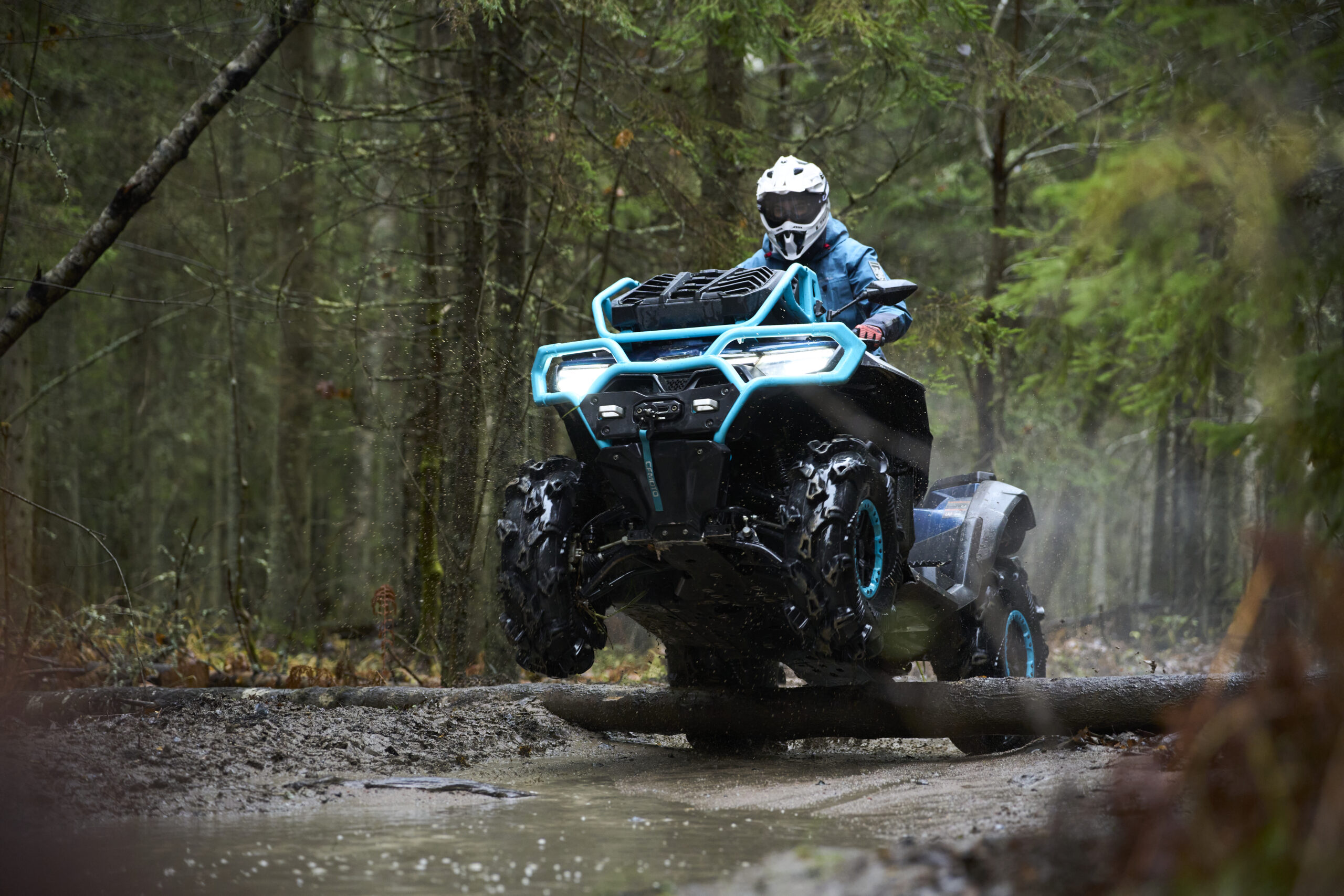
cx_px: 672
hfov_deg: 19.8
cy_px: 448
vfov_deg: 13.3
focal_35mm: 103
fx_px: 3845
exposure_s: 1/500
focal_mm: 103
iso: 2500
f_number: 2.8
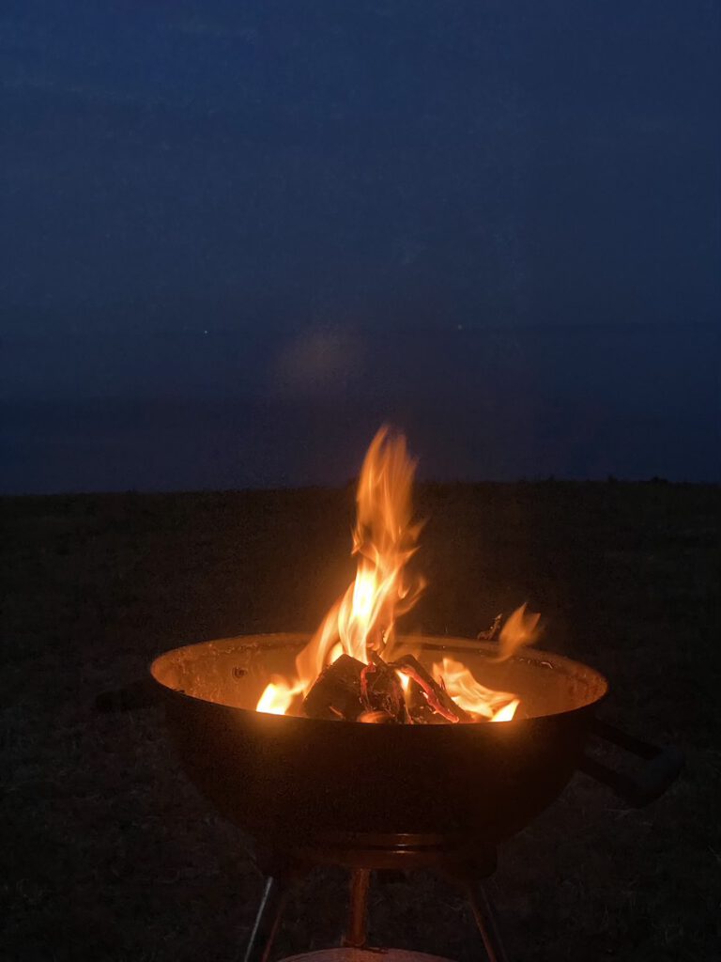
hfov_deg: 28.0
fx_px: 1444
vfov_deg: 36.8
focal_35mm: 52
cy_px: 481
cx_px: 360
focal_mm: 6
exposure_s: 1/25
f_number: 2
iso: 800
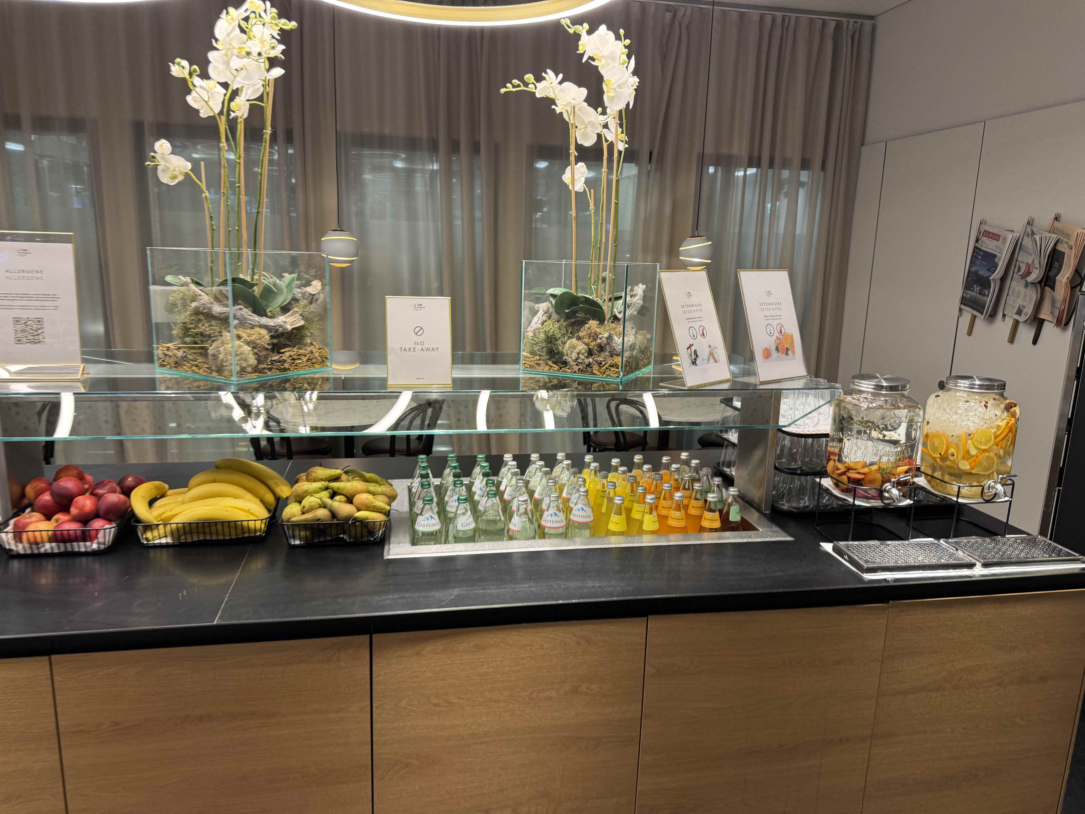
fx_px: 752
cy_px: 407
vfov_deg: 56.8
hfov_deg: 71.6
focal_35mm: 24
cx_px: 542
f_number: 1.78
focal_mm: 6.76
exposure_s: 1/50
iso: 125
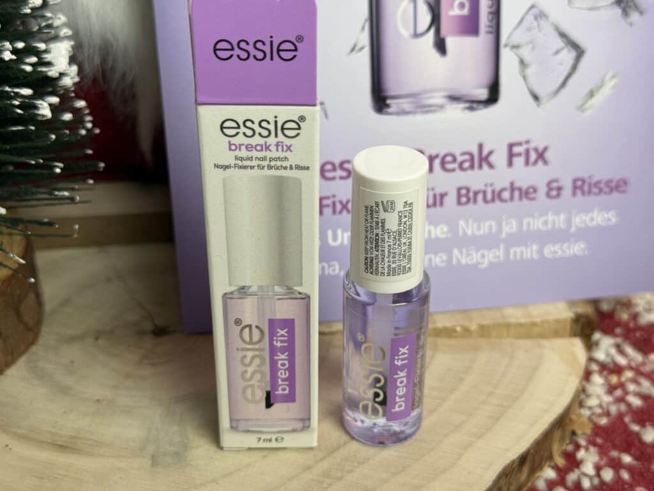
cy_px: 246
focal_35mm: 48
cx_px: 327
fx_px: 907
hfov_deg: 39.7
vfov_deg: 30.3
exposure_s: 1/50
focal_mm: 6.76
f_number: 1.78
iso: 64
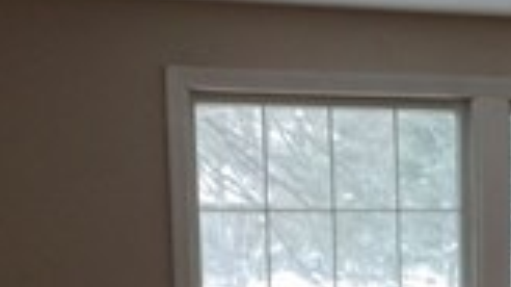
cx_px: 533
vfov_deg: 9.4
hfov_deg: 17.0
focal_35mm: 123
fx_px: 1666
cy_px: 518
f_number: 2.2
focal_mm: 4.15
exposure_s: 1/123
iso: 32
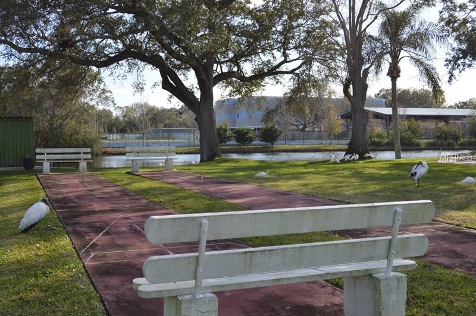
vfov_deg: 31.8
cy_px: 158
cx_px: 238
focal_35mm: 42
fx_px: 555
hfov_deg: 46.4
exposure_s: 1/200
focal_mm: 28
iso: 100
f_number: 7.1
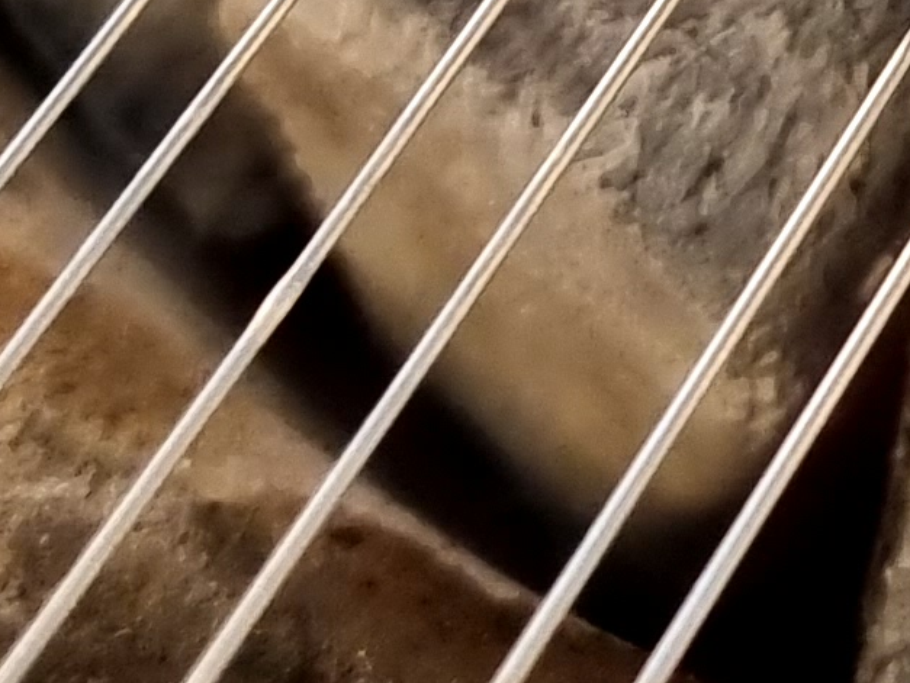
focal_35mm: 153
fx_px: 4024
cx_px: 1554
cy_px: -1128
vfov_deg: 8.6
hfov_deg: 12.0
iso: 200
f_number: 1.8
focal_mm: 6.7
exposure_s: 1/60
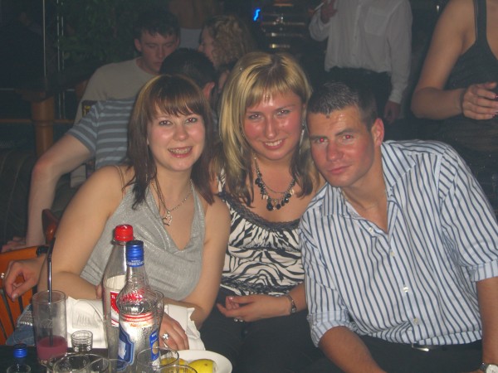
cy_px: 186
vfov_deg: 25.7
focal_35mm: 57
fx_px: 820
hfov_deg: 33.8
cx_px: 249
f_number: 3.6
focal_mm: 11.8
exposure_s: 1/60
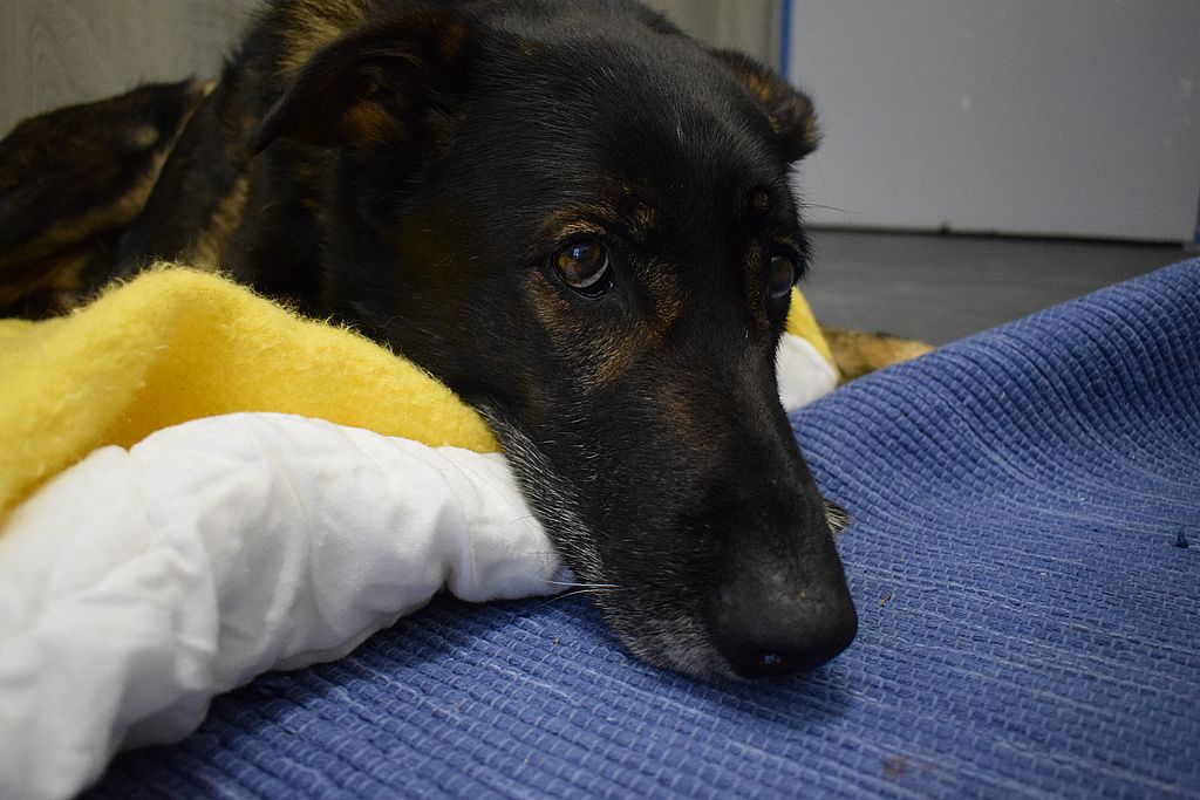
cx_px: 600
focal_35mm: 30
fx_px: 1000
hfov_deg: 61.9
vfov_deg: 43.6
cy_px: 400
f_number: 3.5
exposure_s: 1/160
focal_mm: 20
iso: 3200
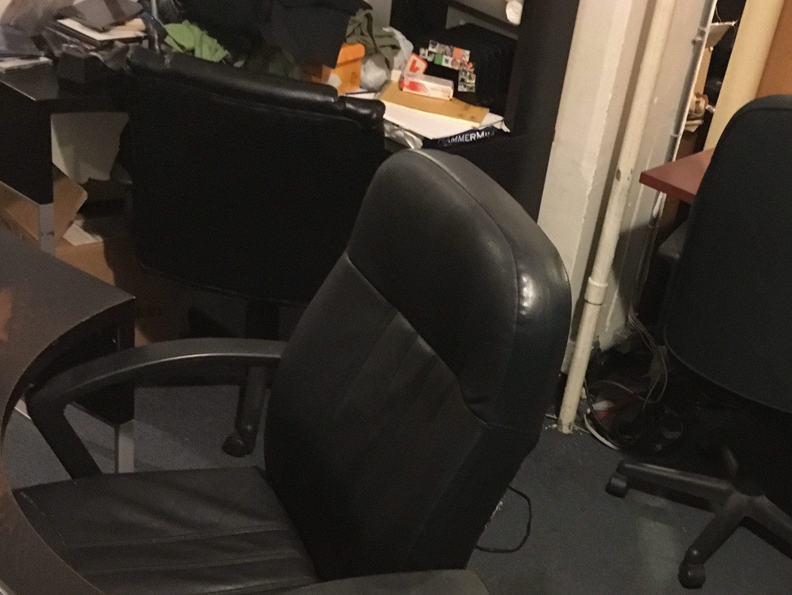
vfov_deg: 26.9
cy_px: 491
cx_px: 596
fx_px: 1213
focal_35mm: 53
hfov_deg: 35.4
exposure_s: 1/15
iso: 320
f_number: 2.2
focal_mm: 4.15
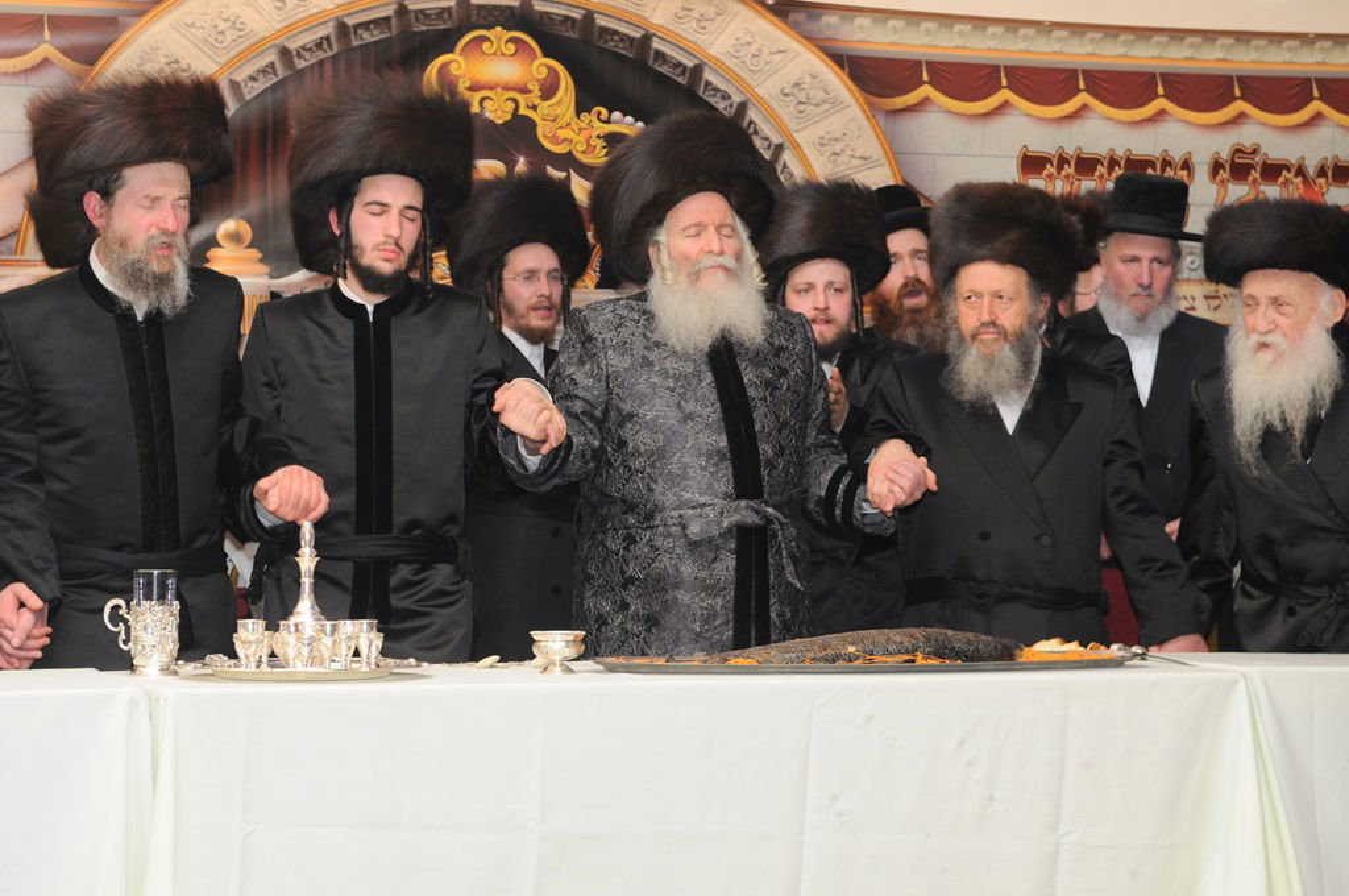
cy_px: 448
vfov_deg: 16.5
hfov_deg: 24.6
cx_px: 674
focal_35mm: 82
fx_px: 3088
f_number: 5
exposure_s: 1/60
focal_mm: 55
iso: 500
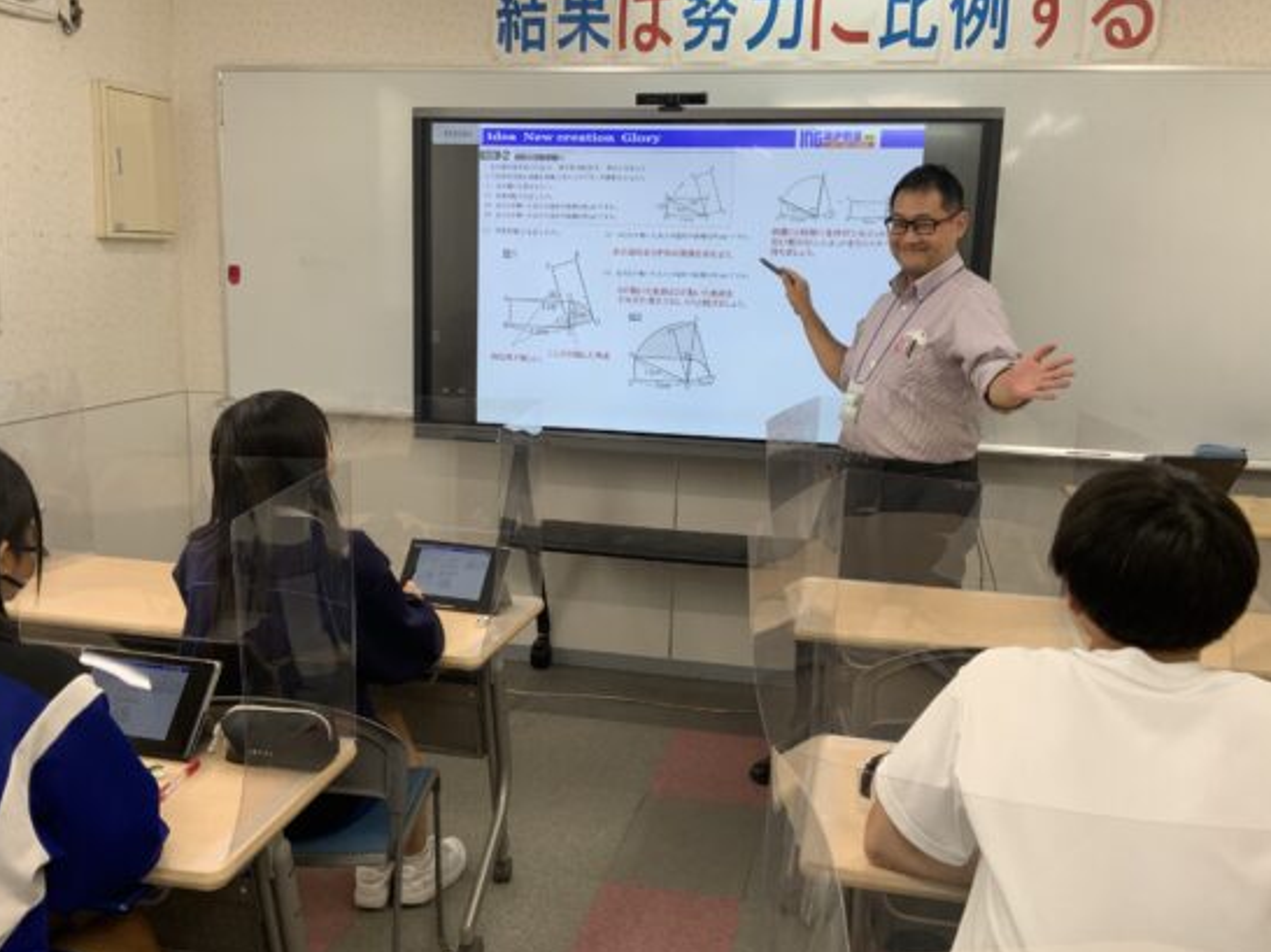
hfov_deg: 54.0
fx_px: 1248
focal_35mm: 34
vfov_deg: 41.8
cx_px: 626
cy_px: 479
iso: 50
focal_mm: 3
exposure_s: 1/100
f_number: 1.8
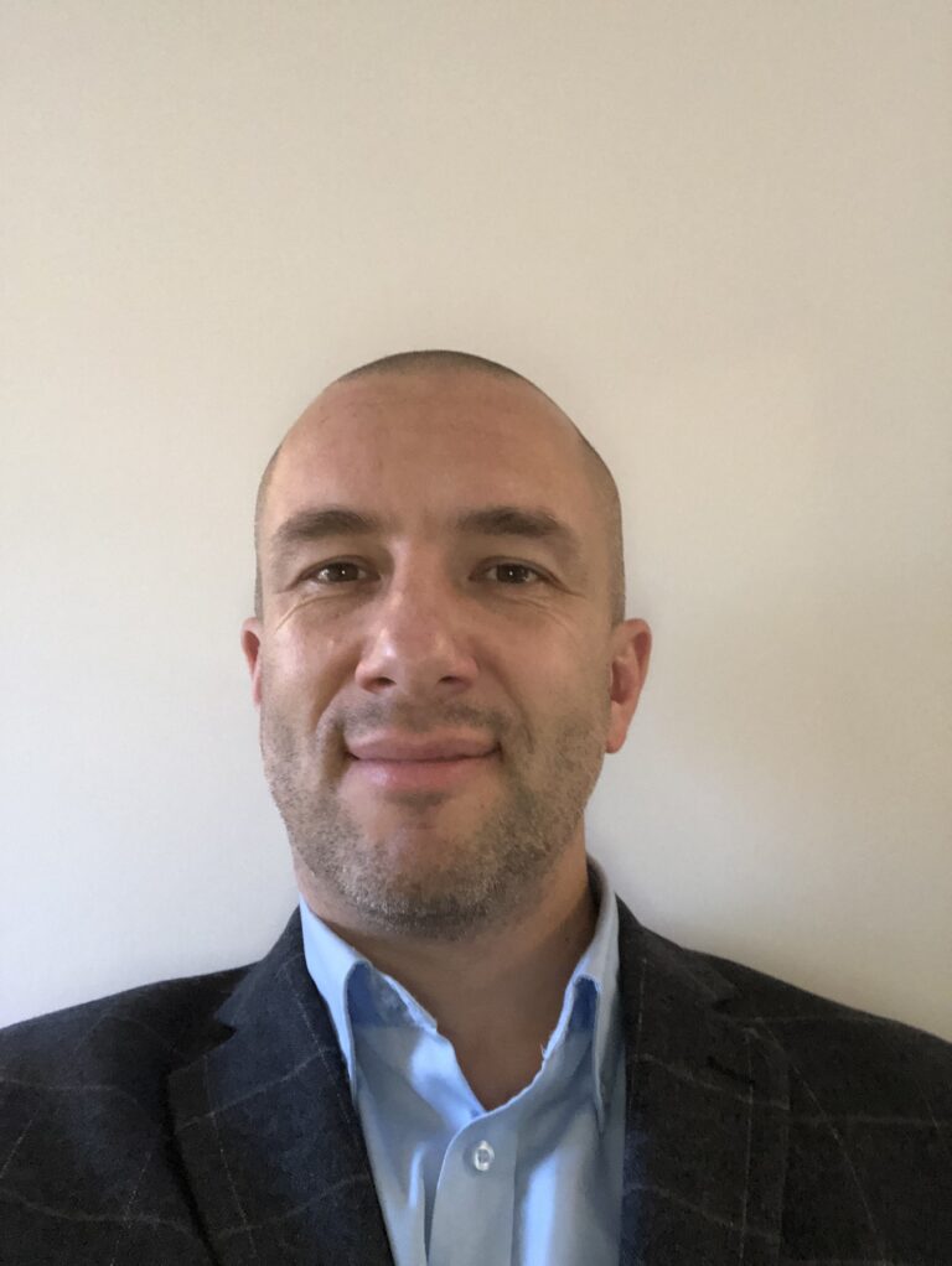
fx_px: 1172
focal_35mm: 32
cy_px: 633
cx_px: 476
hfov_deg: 44.2
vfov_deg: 56.8
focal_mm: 2.87
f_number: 2.2
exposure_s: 1/50
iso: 200
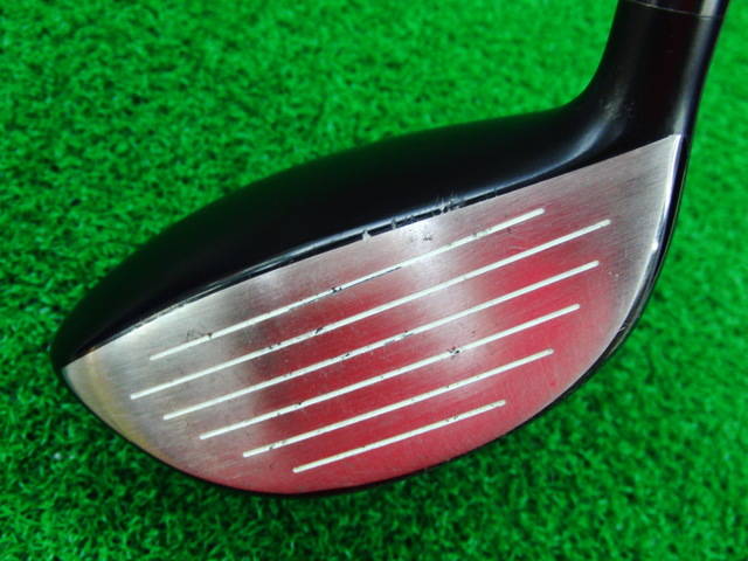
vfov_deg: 38.7
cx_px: 374
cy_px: 280
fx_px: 800
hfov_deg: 50.1
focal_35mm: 37
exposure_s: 1/30
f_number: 3.6
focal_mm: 6.42
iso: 400
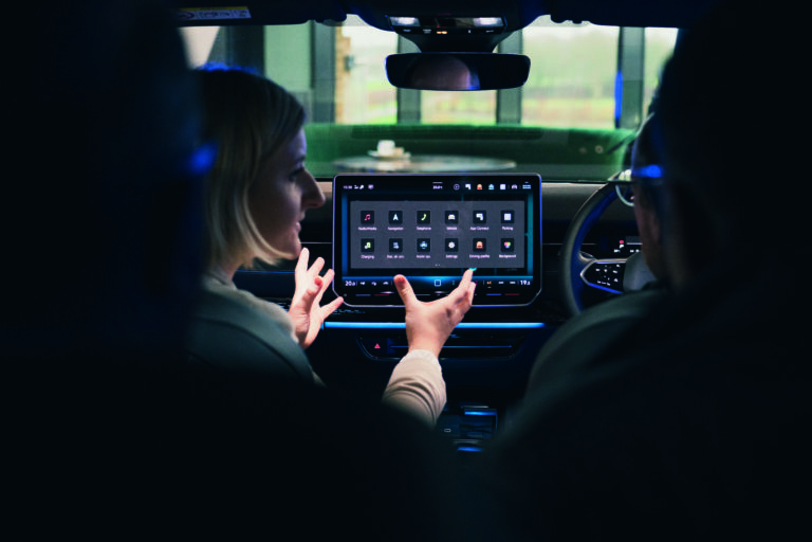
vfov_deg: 25.1
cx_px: 406
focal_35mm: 54
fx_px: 1218
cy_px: 271
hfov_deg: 36.9
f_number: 4
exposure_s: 1/200
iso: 6400
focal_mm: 54
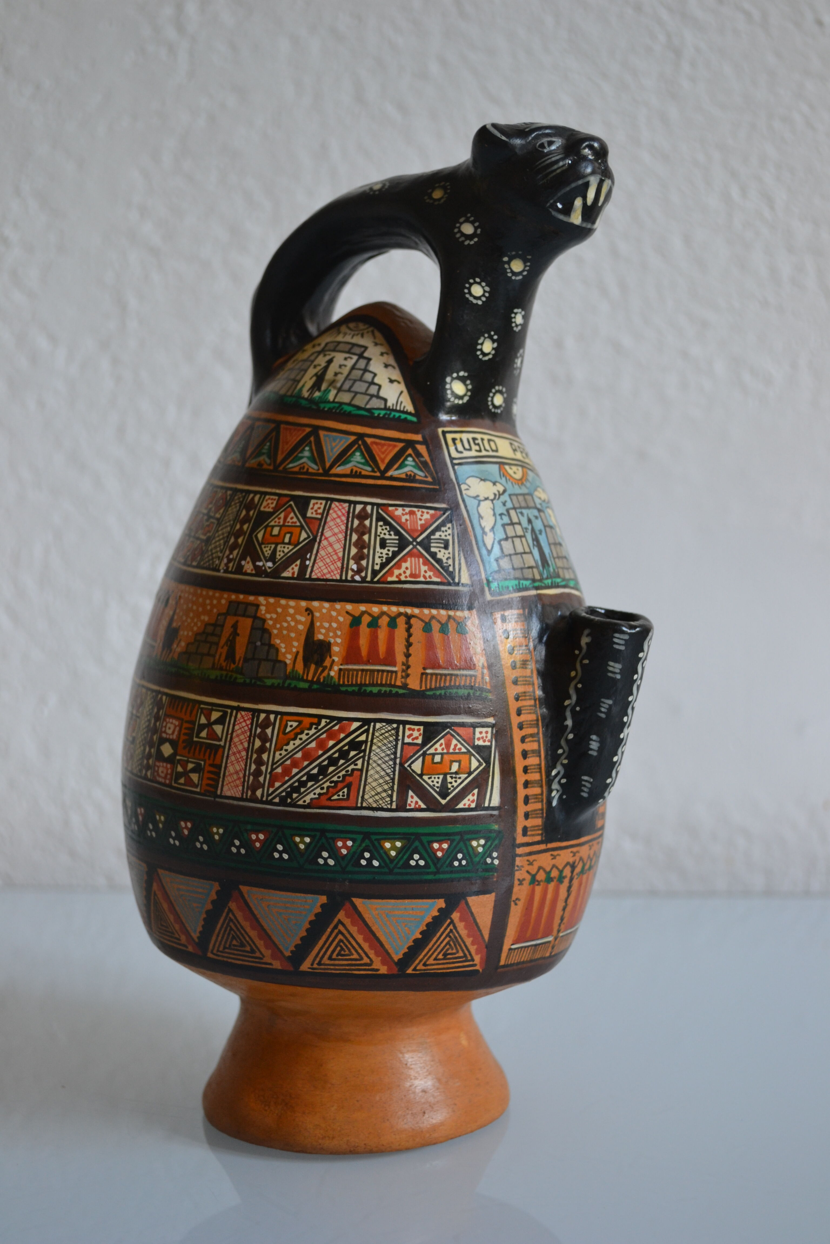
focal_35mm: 48
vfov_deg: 41.1
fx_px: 1660
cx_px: 415
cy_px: 622
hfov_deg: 28.1
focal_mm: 32
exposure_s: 1/20
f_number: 4.8
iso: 400
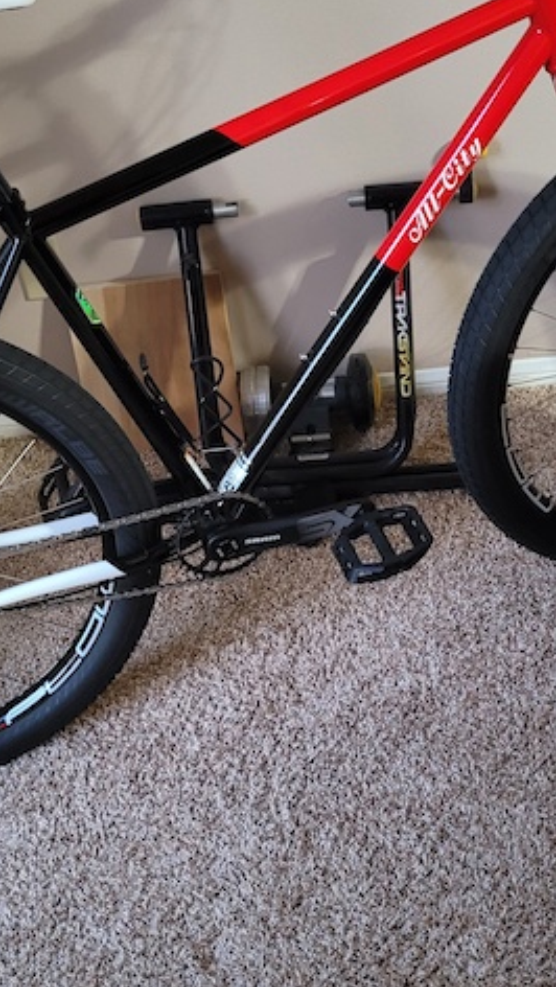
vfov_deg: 42.9
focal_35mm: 48
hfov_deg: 25.0
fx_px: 1256
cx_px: 282
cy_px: 489
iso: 1000
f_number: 1.8
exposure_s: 1/24
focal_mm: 5.4
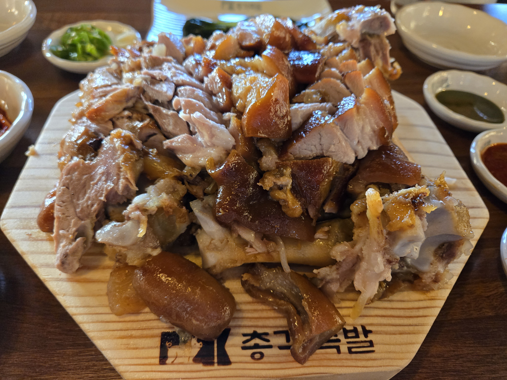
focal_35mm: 23
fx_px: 337
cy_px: 190
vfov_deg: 58.9
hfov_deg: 73.9
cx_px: 254
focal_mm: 5.4
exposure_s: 1/120
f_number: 1.8
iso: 1000
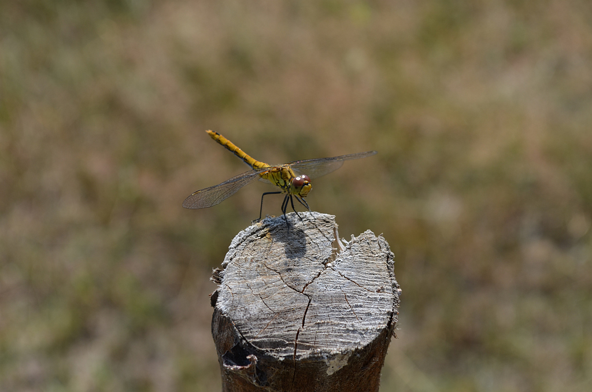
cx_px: 296
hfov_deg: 24.7
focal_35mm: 82
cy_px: 196
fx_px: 1354
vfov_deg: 16.5
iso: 100
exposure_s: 1/200
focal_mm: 55
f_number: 8
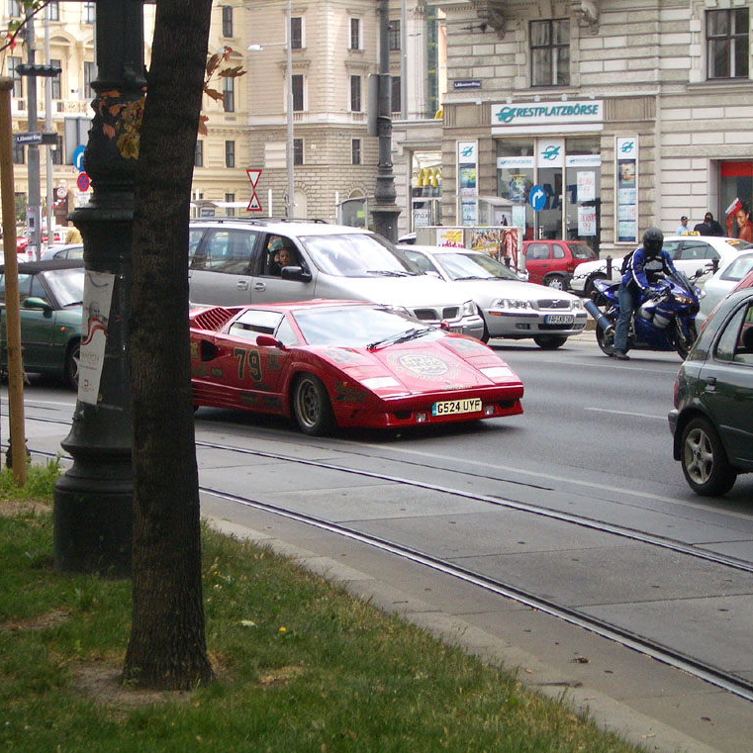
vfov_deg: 19.7
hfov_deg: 19.7
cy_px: 378
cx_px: 353
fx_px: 2166
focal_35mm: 88
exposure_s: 1/400
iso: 100
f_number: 3.9
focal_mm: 12.2
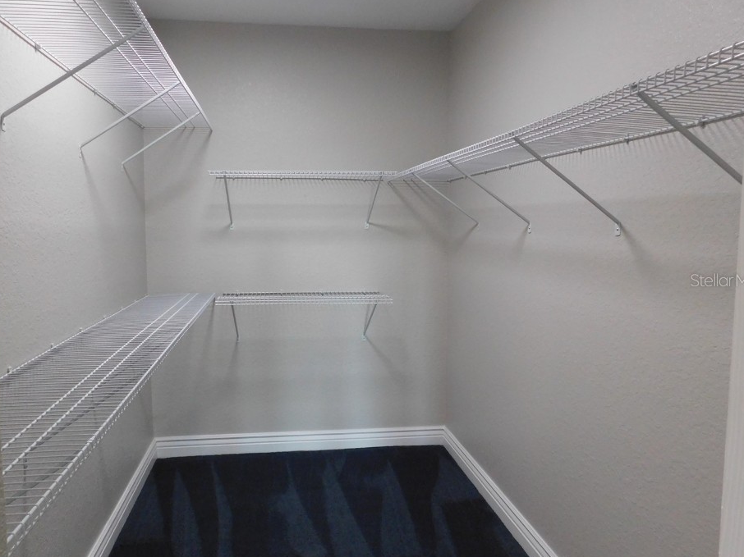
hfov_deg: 67.2
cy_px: 280
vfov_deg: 53.0
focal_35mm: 26
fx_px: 559
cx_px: 347
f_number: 3
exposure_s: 1/30
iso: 360
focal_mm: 4
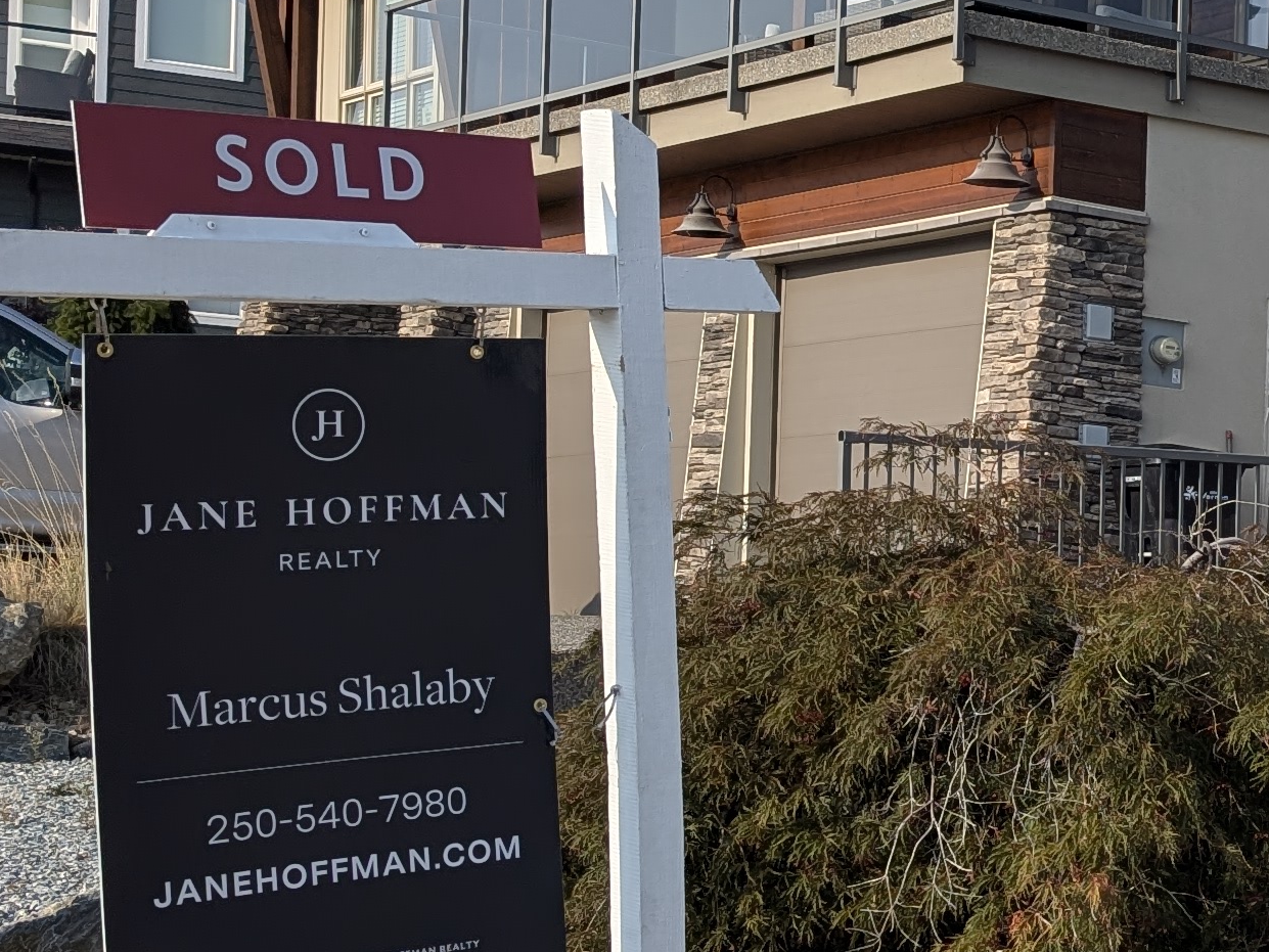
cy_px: 740
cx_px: 2002
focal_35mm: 79
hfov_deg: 20.4
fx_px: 2896
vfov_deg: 18.5
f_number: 1.68
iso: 19
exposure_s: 1/1193
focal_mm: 6.9
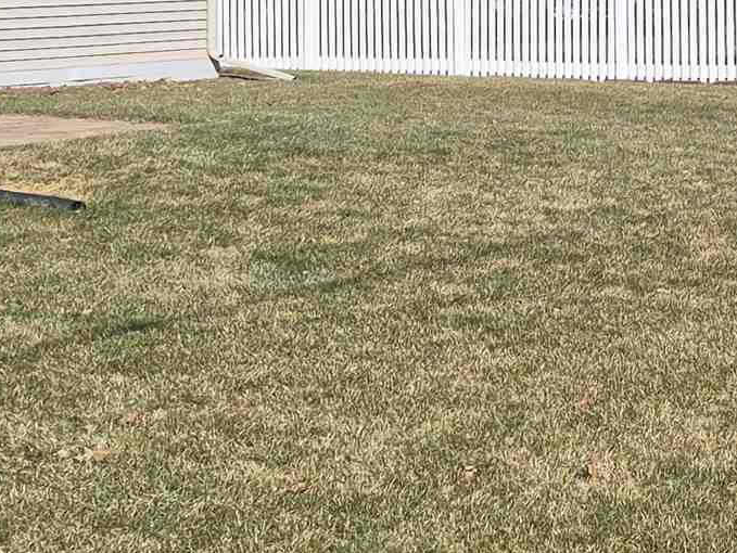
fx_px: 2215
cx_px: 840
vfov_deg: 13.9
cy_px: -69
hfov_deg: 18.1
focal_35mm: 104
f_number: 1.8
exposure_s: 1/5296
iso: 80
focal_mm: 5.4
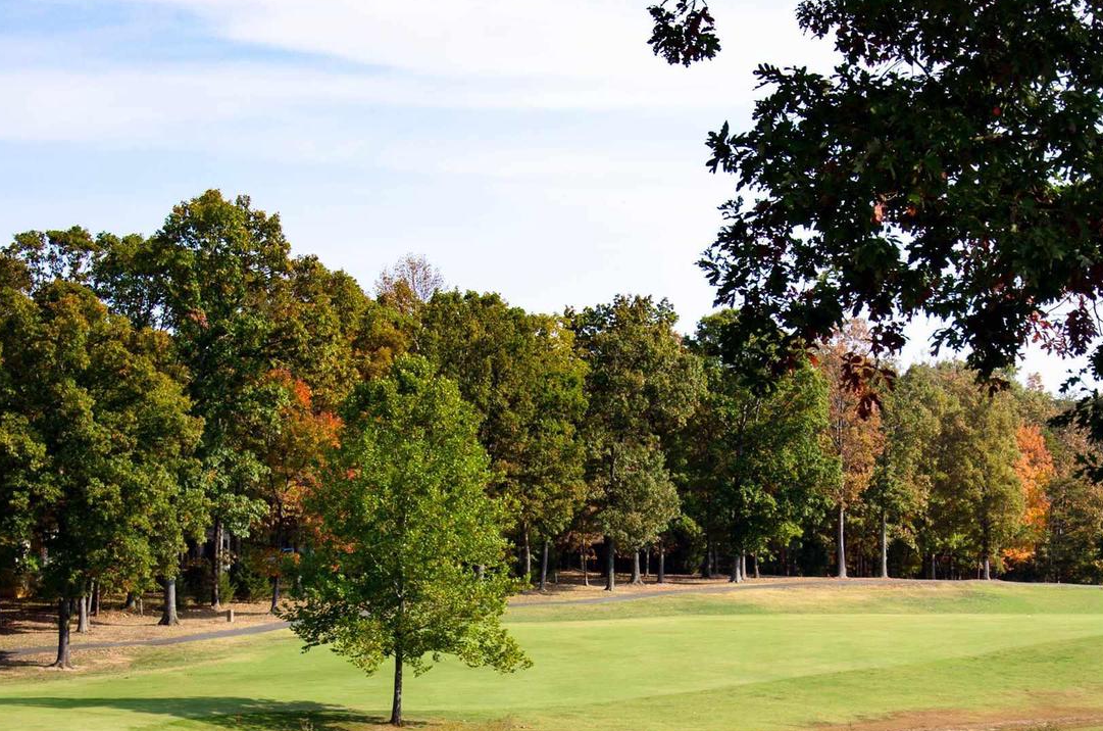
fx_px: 3302
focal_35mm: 108
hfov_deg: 18.9
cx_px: 674
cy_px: 669
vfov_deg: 12.5
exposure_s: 1/250
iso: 100
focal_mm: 38
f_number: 5
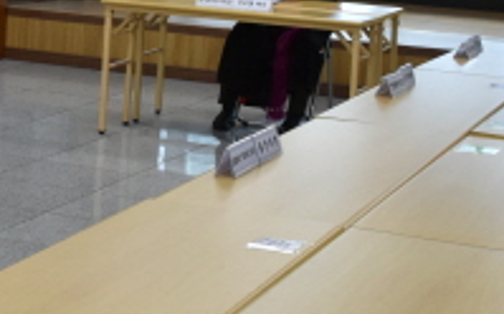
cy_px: -19
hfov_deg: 17.8
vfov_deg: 11.2
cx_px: 13
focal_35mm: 115
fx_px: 1576
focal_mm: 21
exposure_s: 1/160
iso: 800
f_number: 6.3
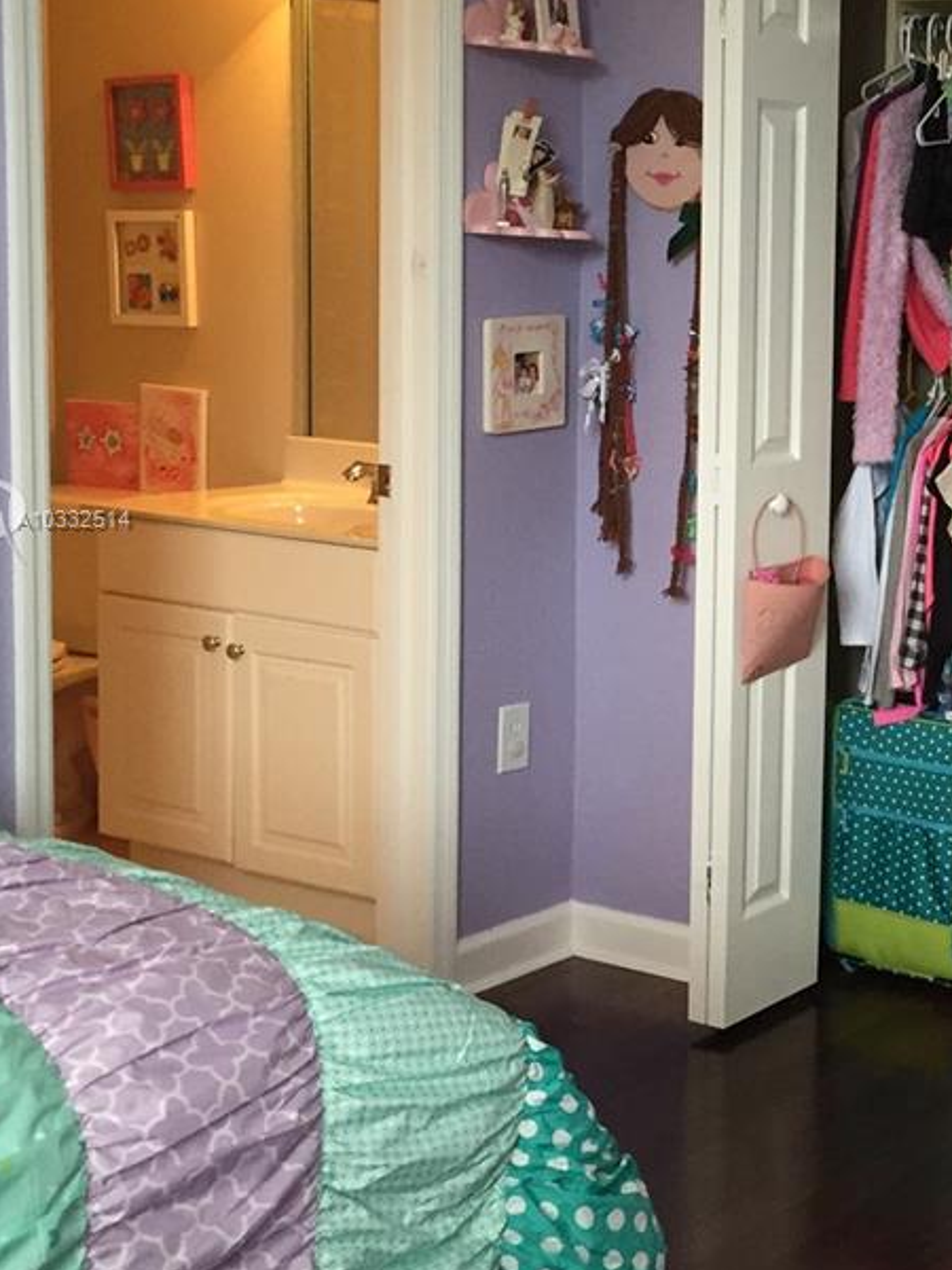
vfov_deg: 33.1
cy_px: 521
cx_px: 895
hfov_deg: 24.4
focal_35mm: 58
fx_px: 2127
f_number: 2.2
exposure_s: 1/33
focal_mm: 4.15
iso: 64
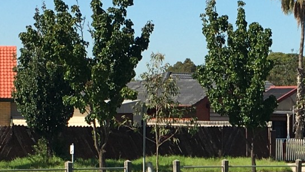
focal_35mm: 149
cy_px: 201
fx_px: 1205
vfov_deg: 8.1
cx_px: 264
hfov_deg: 14.3
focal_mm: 4.15
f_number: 2.2
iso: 25
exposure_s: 1/1241
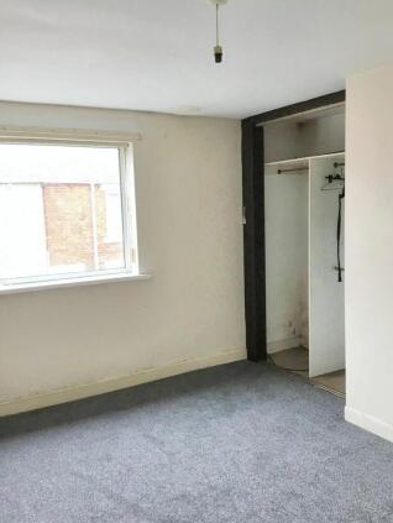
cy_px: 259
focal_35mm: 32
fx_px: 484
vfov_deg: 56.8
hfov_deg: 44.2
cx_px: 201
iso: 50
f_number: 2.4
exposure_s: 1/33
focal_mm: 3.3
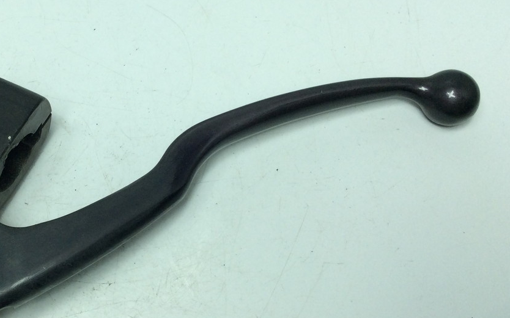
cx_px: 124
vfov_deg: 24.8
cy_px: 139
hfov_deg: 37.8
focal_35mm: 52
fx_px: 723
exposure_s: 1/525
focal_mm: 3.3
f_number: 2.4
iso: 32
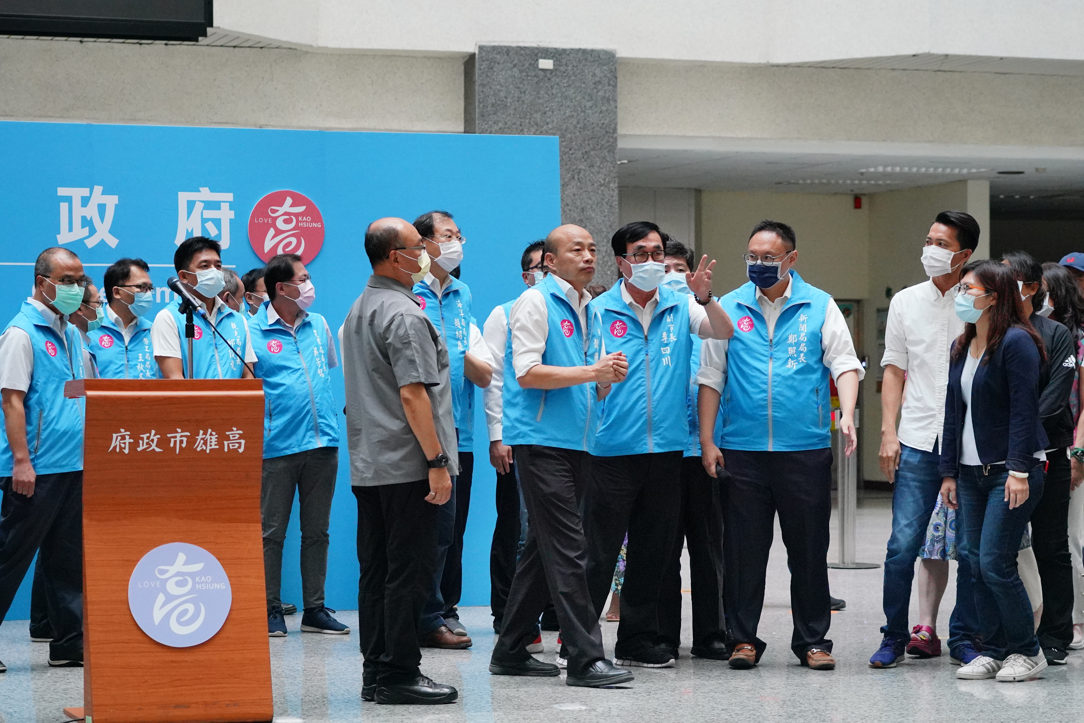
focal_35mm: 91
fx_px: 2741
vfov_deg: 15.0
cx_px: 542
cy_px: 362
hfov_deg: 22.4
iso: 3200
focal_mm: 61
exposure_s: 1/500
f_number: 4
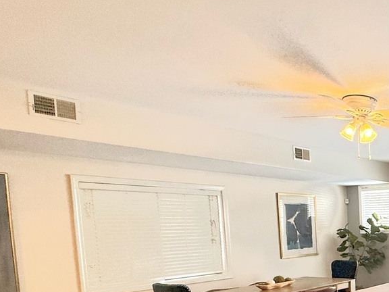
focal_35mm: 35
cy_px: 251
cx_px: 479
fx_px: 393
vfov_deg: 38.5
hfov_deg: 37.7
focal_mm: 2.22
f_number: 2.2
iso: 250
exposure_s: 1/120
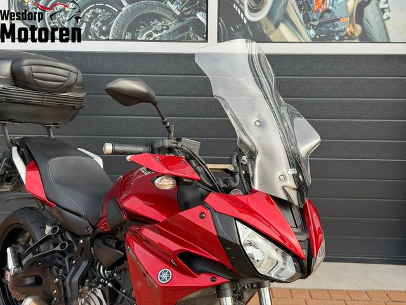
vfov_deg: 30.3
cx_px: 203
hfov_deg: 39.7
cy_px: 152
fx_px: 563
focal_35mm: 48
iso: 80
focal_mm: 6.76
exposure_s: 1/987
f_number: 1.78
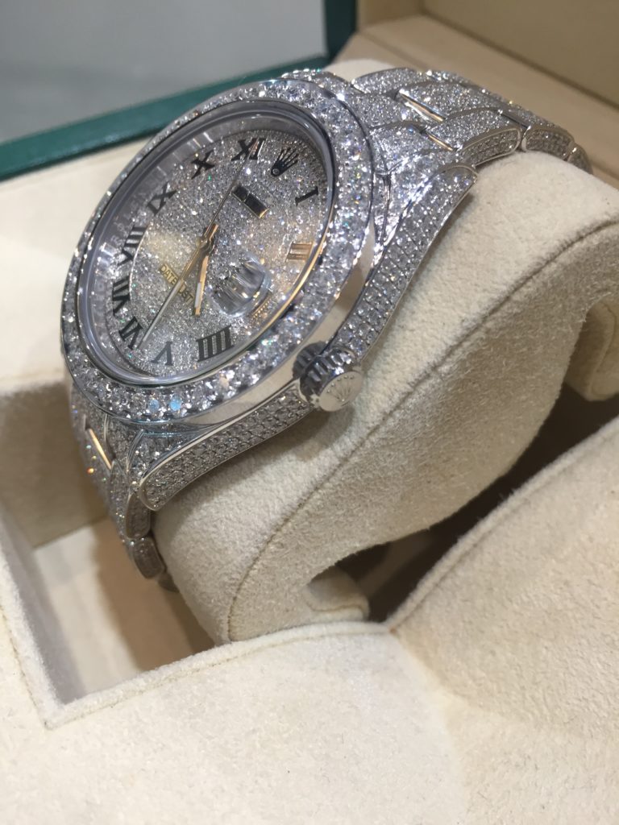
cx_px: 310
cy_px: 412
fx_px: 691
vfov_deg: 61.7
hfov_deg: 48.2
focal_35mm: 29
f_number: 2.2
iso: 40
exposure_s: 1/33
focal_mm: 4.15
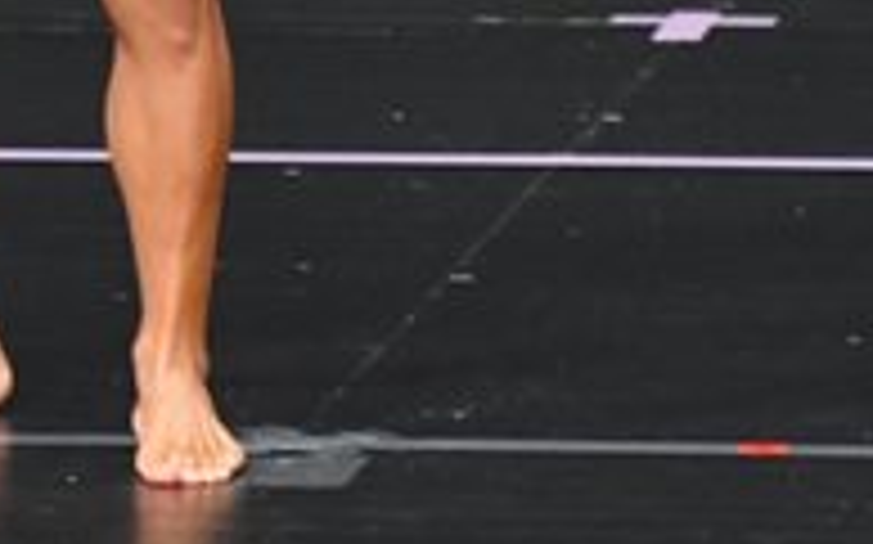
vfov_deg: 1.0
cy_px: -575
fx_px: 30484
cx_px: 106
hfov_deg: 1.6
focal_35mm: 1282
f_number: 5.6
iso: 4000
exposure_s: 1/400
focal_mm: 210
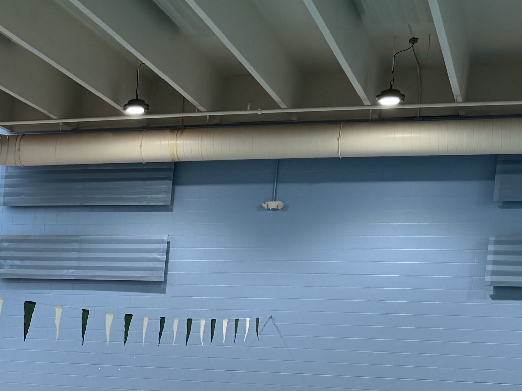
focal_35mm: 88
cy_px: 479
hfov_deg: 20.3
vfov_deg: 16.1
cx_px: -168
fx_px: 1327
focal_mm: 6.86
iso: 100
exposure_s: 1/120
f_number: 1.78
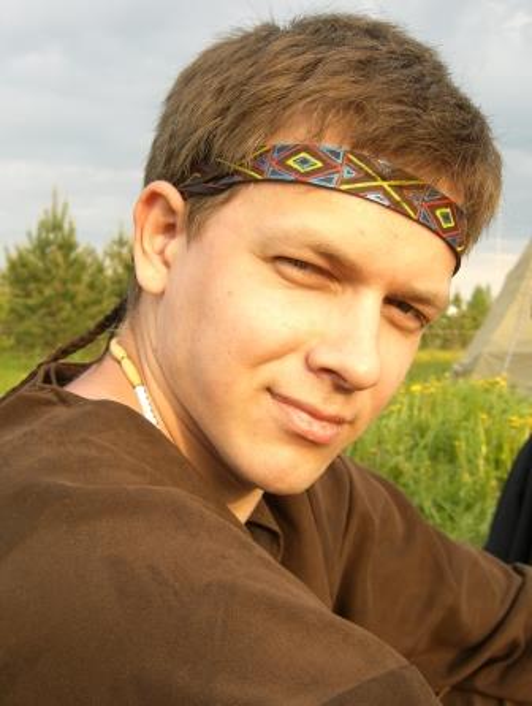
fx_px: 776
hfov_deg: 37.8
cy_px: 353
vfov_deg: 48.9
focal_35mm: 38
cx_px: 266
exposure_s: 1/250
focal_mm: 7.9
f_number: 2.8
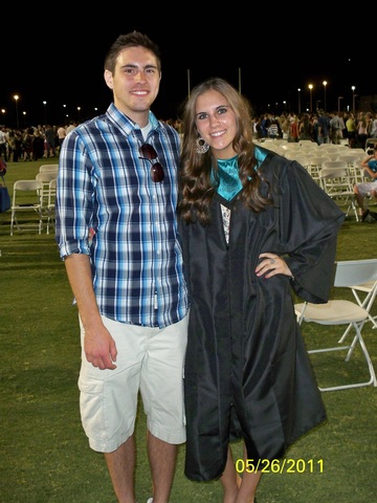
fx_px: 639
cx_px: 188
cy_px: 252
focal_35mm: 44
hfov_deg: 32.9
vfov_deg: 42.9
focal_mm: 7.8
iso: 200
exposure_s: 1/30
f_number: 3.5
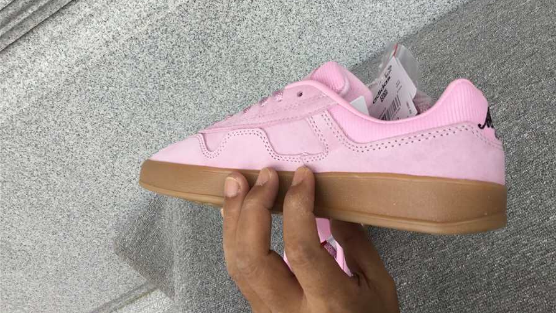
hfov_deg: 58.0
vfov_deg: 34.4
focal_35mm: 34
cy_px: 112
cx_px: 279
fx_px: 501
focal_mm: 3.3
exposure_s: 1/174
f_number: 2.4
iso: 25
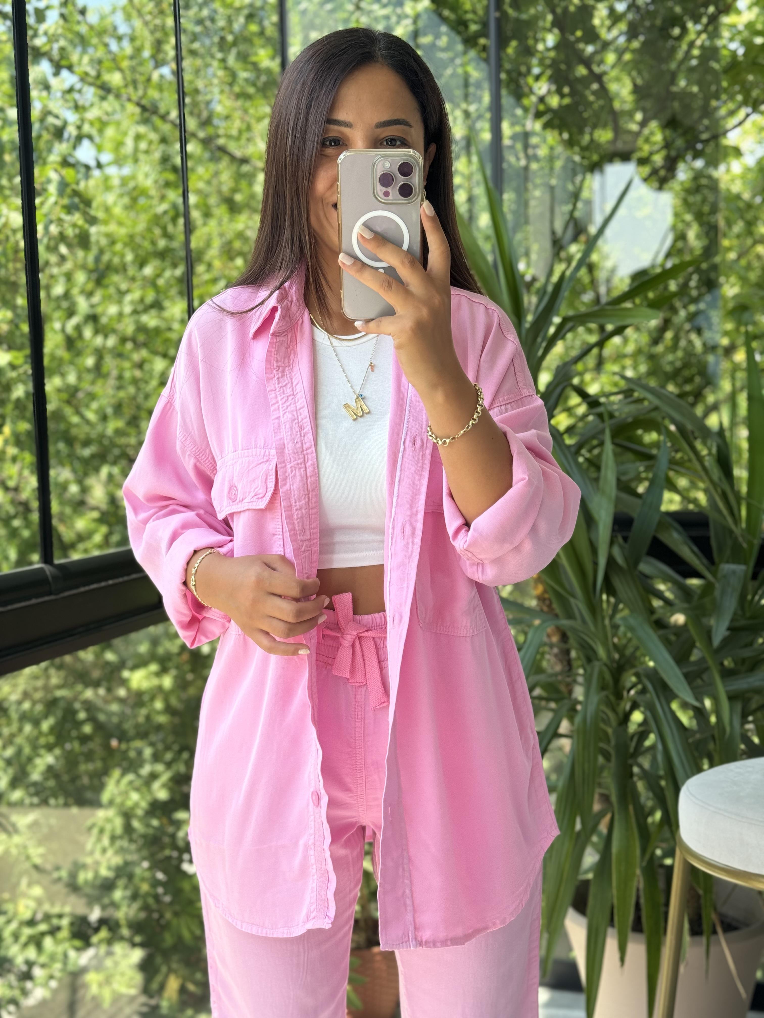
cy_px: 509
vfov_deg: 39.7
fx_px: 1413
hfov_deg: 30.3
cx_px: 382
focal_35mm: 48
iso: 64
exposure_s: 1/184
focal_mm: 6.76
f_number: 1.78
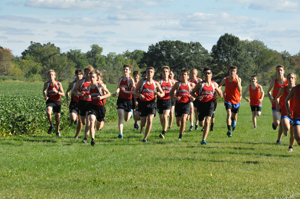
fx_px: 1311
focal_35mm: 158
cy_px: 100
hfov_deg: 13.1
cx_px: 150
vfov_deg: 8.7
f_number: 11
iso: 3200
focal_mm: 105
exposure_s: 1/3200
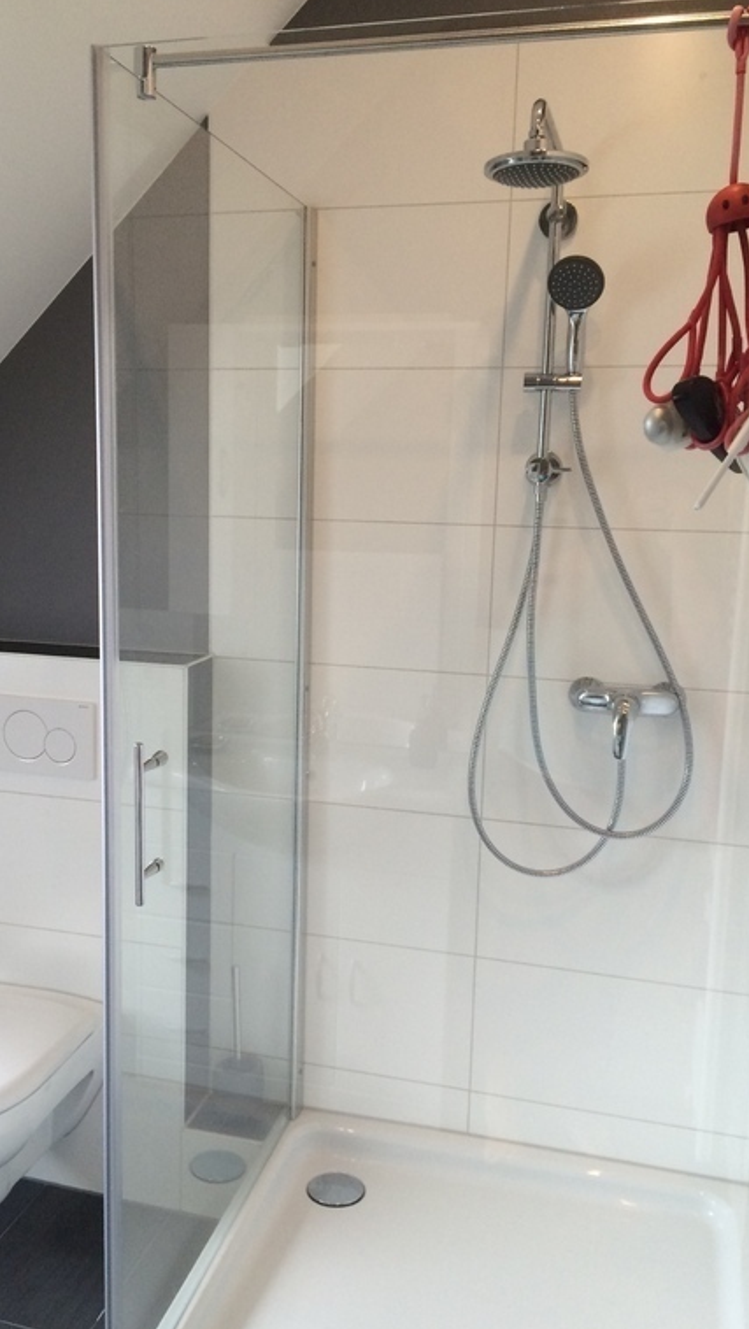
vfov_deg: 61.0
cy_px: 668
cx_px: 309
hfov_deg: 36.6
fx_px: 1129
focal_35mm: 32
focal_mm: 4.15
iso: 64
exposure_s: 1/33
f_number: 2.2
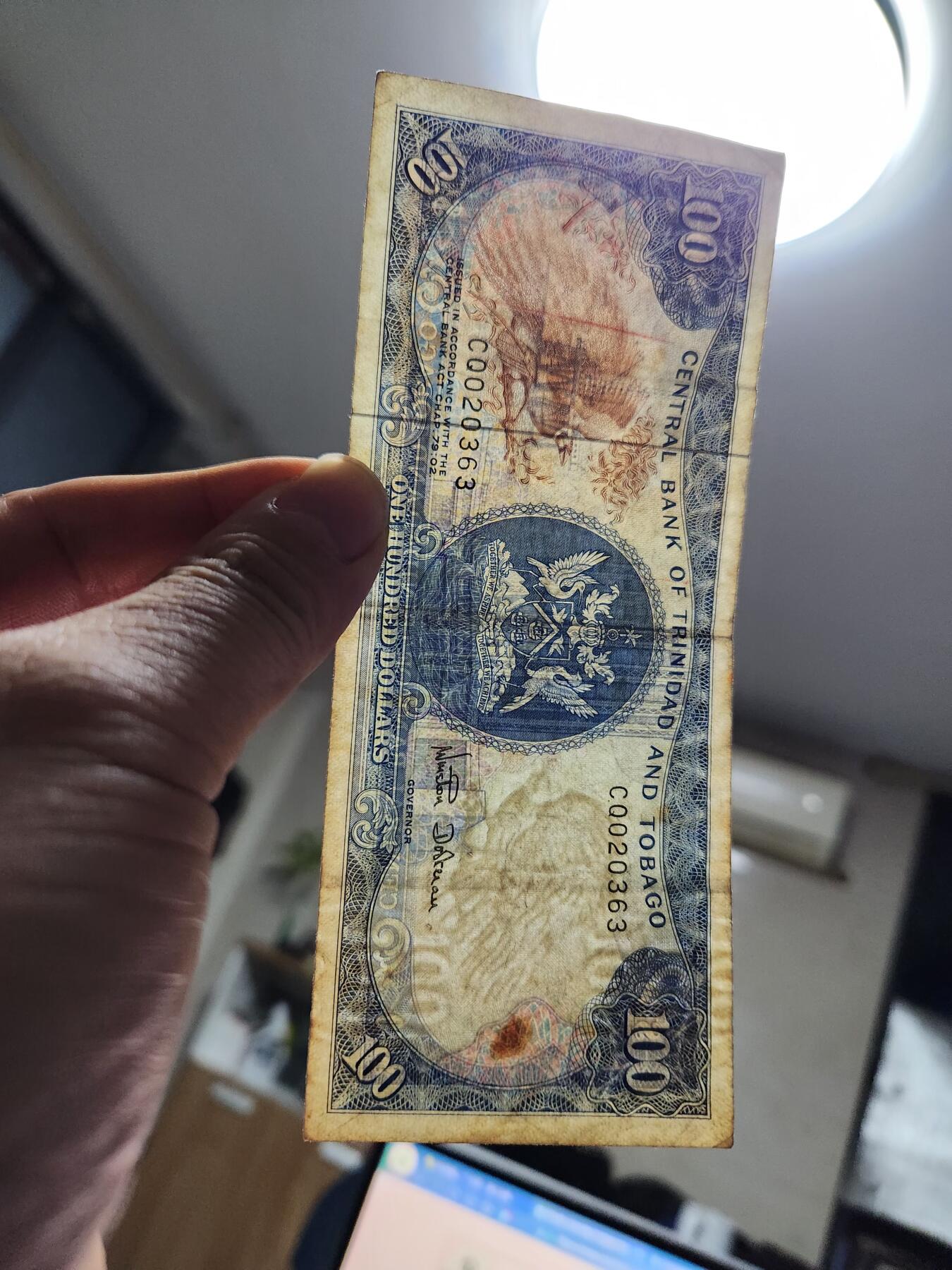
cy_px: 635
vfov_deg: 73.9
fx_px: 843
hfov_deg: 58.9
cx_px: 476
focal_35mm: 23
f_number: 1.8
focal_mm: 5.4
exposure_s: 1/100
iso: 800
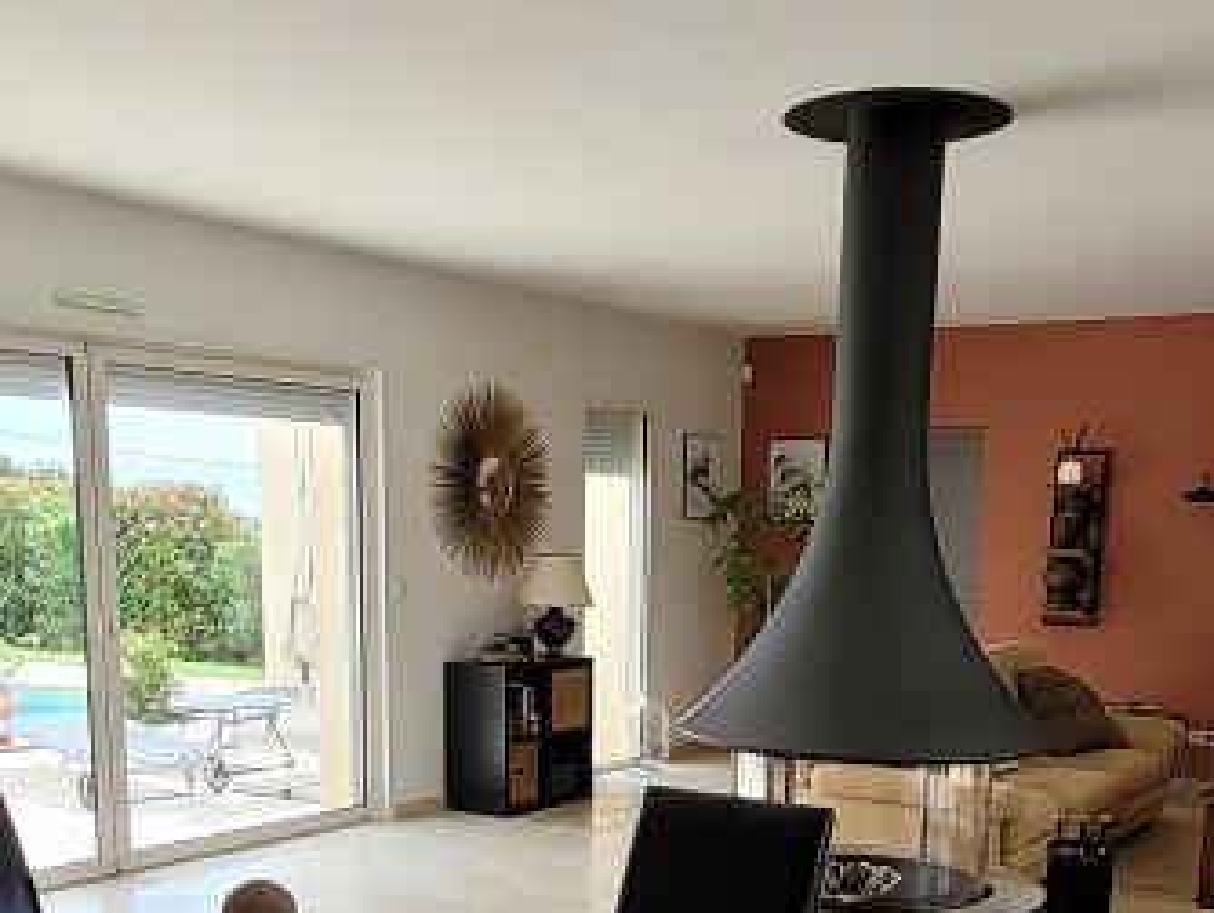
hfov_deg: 44.7
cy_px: 826
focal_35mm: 42
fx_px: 1474
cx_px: 654
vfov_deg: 32.6
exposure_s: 1/147
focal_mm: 1.74
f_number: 2.2
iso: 40
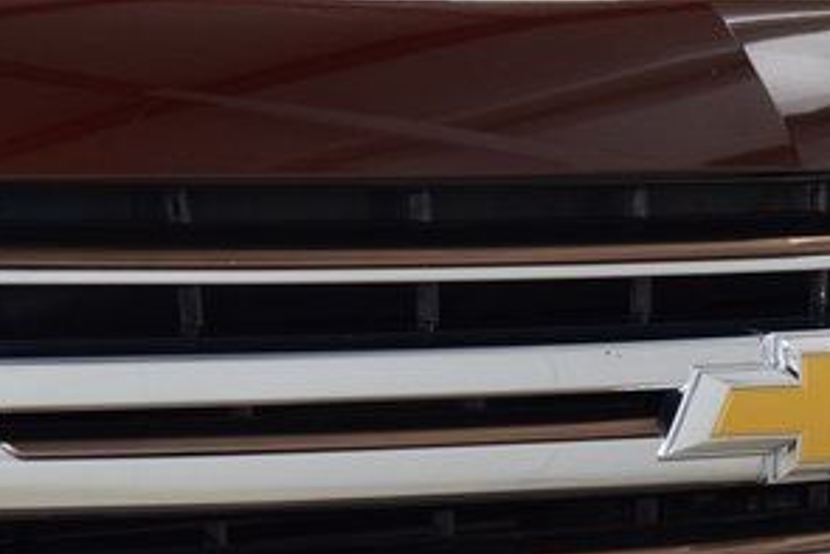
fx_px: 5259
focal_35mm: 228
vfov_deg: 6.0
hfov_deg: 9.0
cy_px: 482
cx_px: 532
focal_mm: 70
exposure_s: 1/30
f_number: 7.1
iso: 1100
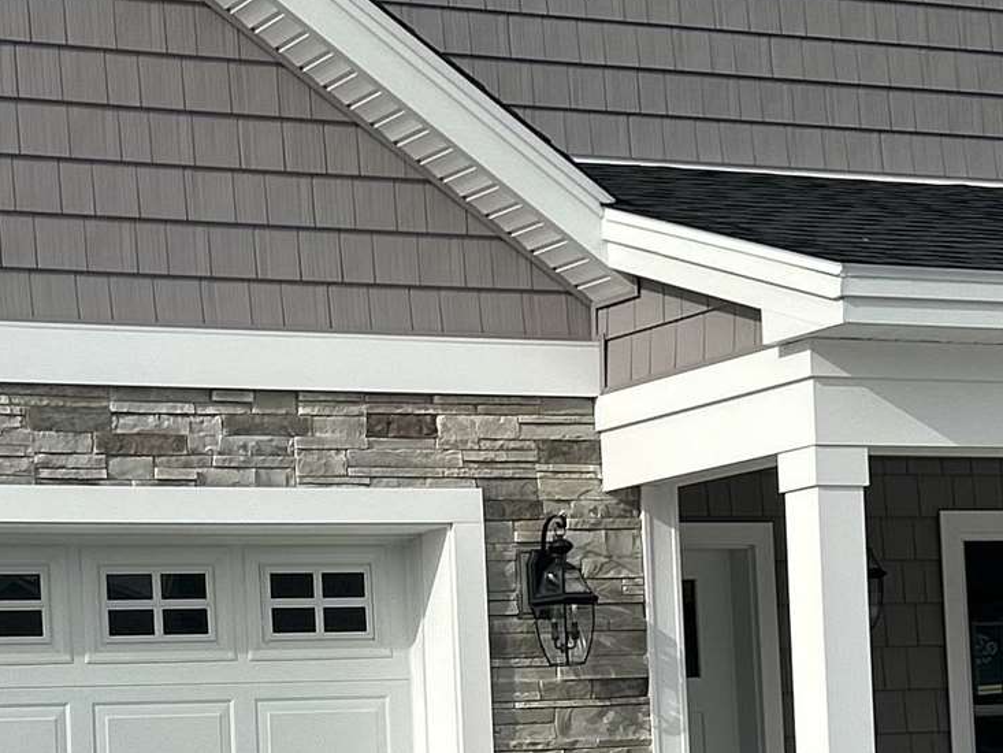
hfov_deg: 18.0
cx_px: 326
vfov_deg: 13.4
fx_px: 3159
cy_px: 779
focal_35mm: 109
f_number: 1.5
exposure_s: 1/5882
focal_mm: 5.7
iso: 50
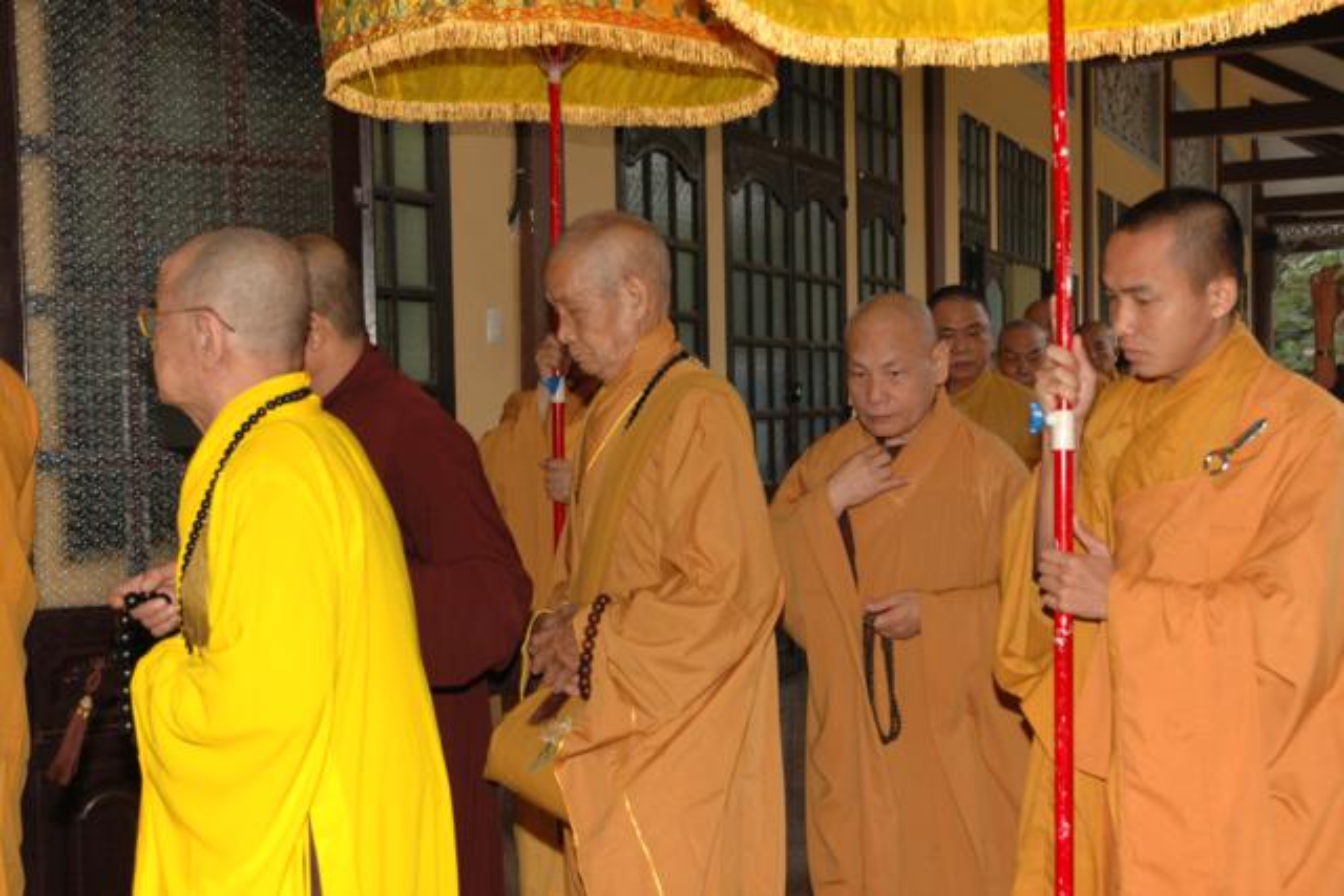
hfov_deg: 42.3
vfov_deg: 29.0
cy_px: 448
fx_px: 1736
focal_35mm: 46
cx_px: 672
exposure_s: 1/60
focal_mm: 31
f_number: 5.6
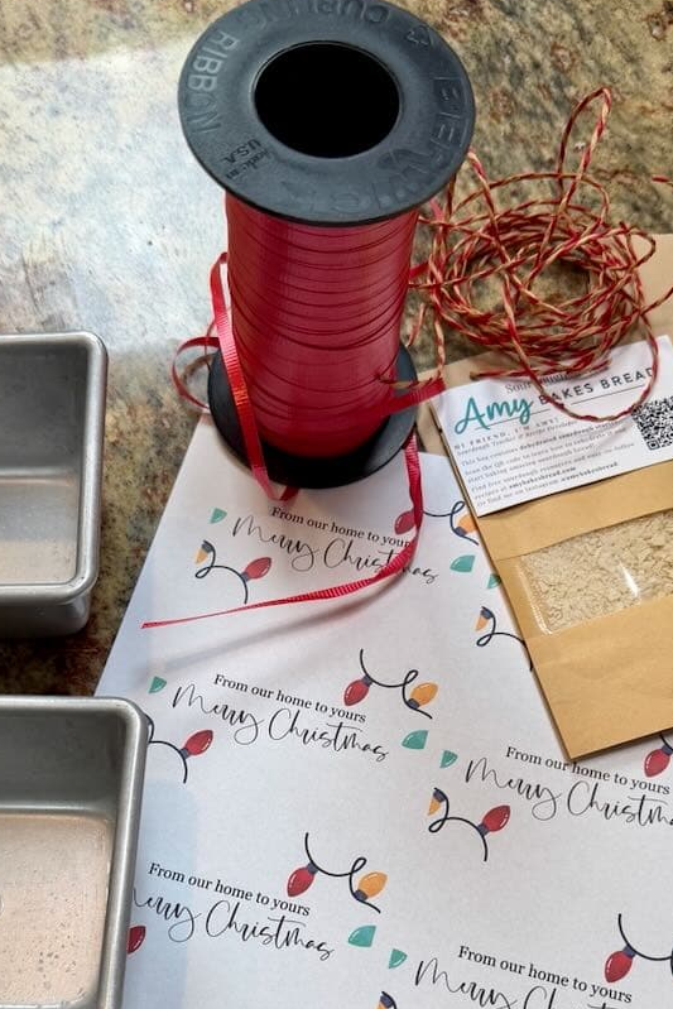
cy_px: 729
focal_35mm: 40
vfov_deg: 47.1
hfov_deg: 33.4
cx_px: 348
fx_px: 1121
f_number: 1.78
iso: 64
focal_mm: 6.76
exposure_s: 1/152
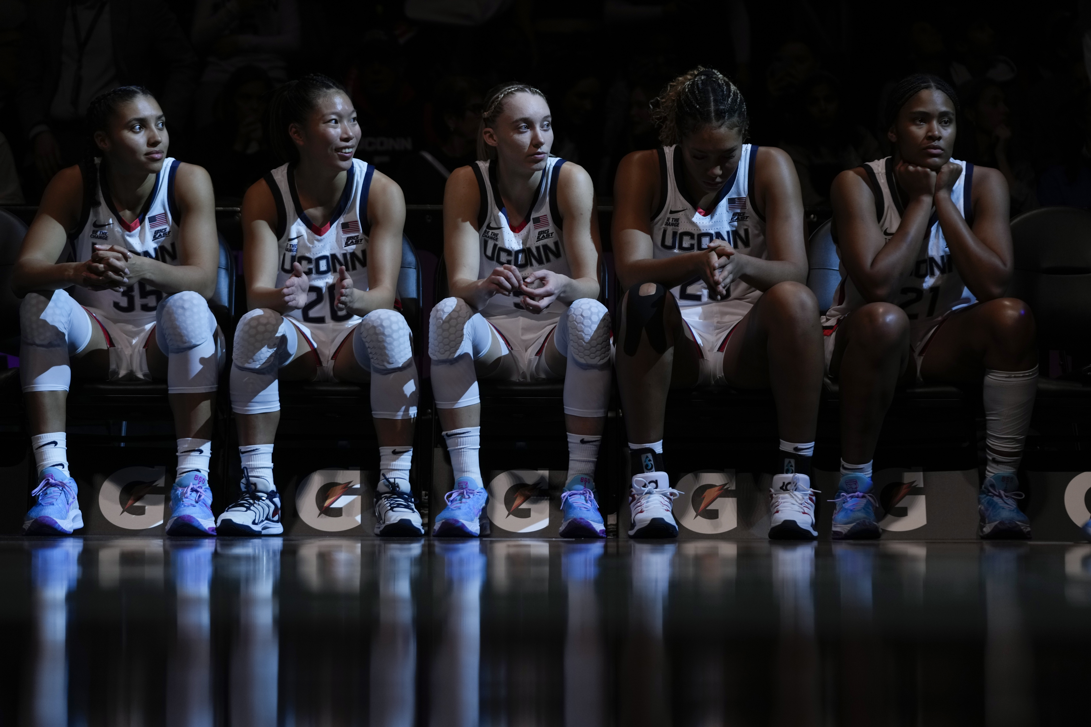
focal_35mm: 119
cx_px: 546
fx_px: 3606
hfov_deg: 17.2
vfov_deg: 11.5
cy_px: 364
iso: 800
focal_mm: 119
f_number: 3.5
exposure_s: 1/1000
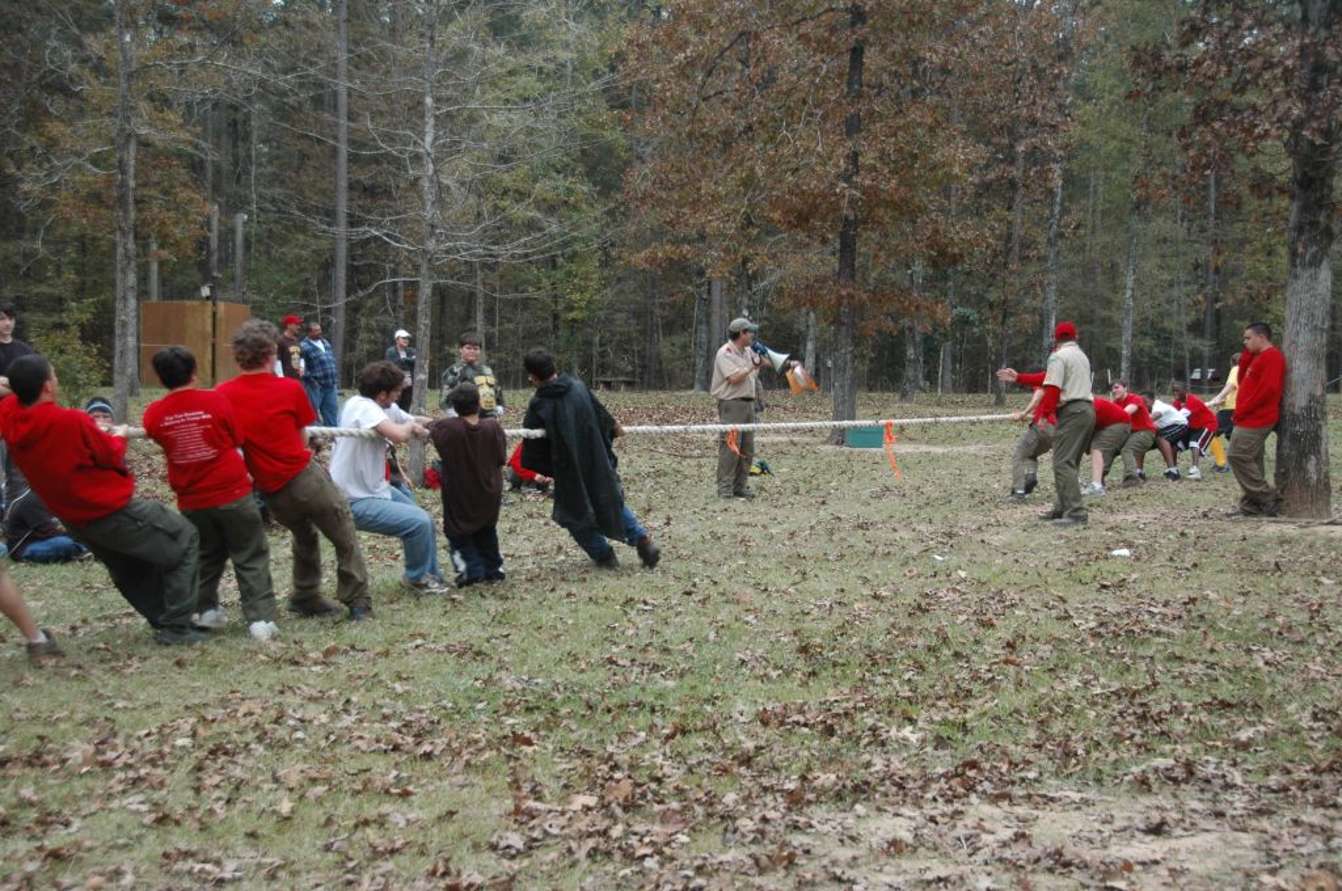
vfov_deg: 26.4
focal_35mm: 51
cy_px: 446
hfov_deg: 38.9
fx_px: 1899
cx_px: 671
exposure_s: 1/60
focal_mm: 34
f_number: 4.2
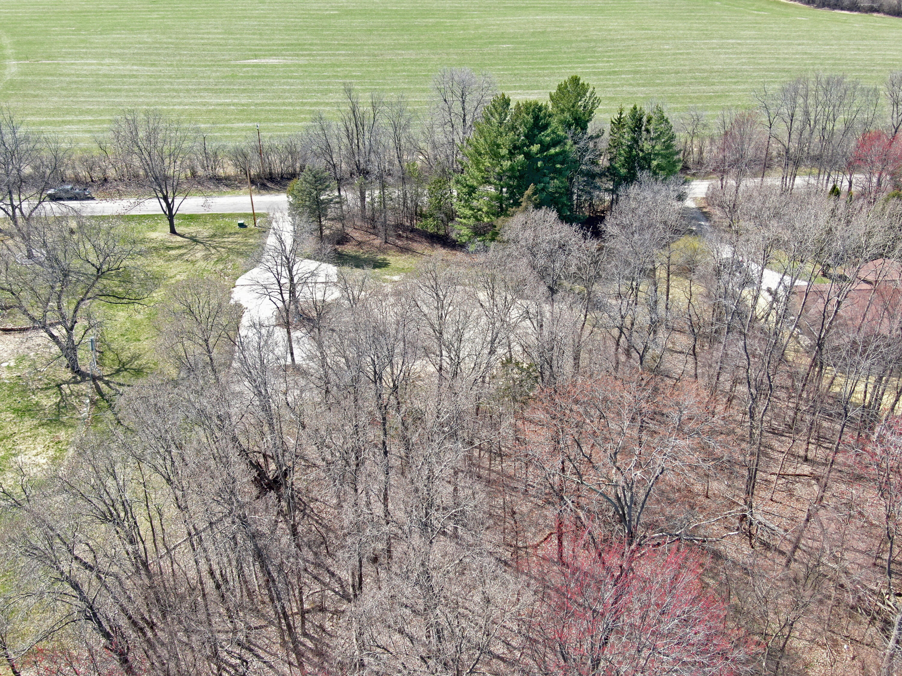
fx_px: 938
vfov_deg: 39.7
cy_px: 338
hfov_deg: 51.4
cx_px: 451
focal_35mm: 36
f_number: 3.3
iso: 100
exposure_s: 1/200
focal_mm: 6.21
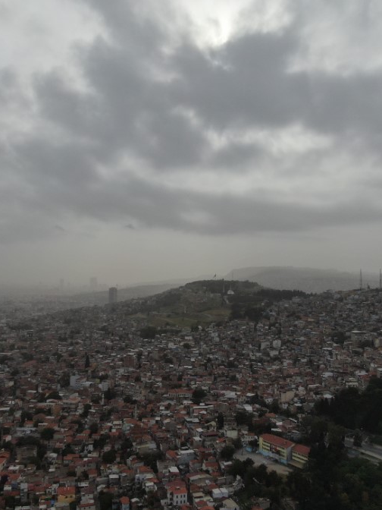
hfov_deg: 42.9
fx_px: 486
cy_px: 261
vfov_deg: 55.3
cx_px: 189
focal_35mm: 33
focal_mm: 4.39
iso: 100
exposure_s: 1/2500
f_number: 2.8
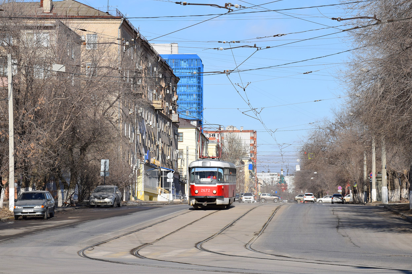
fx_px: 1349
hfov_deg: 17.4
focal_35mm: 118
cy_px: 135
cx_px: 213
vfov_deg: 11.6
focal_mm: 70
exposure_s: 1/640
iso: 200
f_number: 9
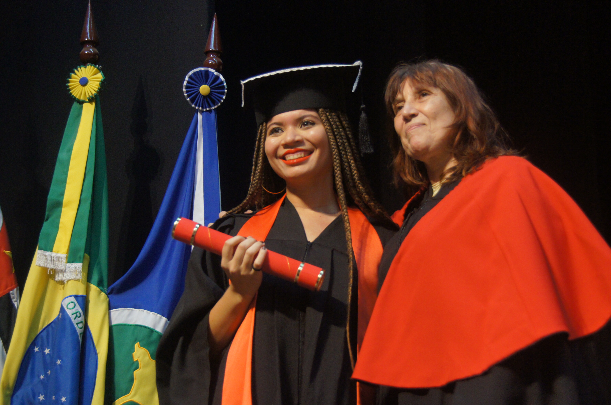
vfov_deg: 22.6
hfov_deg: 33.4
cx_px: 306
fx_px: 1017
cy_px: 202
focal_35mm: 60
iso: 1600
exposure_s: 1/50
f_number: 4.5
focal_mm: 40
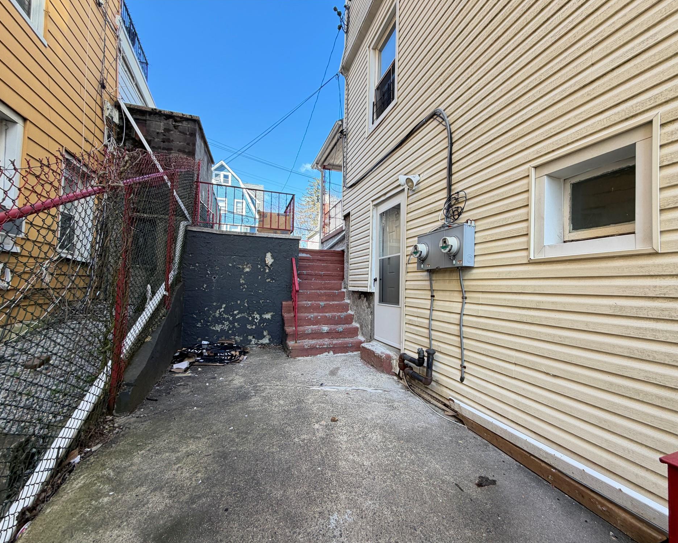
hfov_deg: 96.7
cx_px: 360
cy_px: 278
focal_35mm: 15
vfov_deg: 84.0
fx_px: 301
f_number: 2.2
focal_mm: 2.22
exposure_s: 1/143
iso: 50
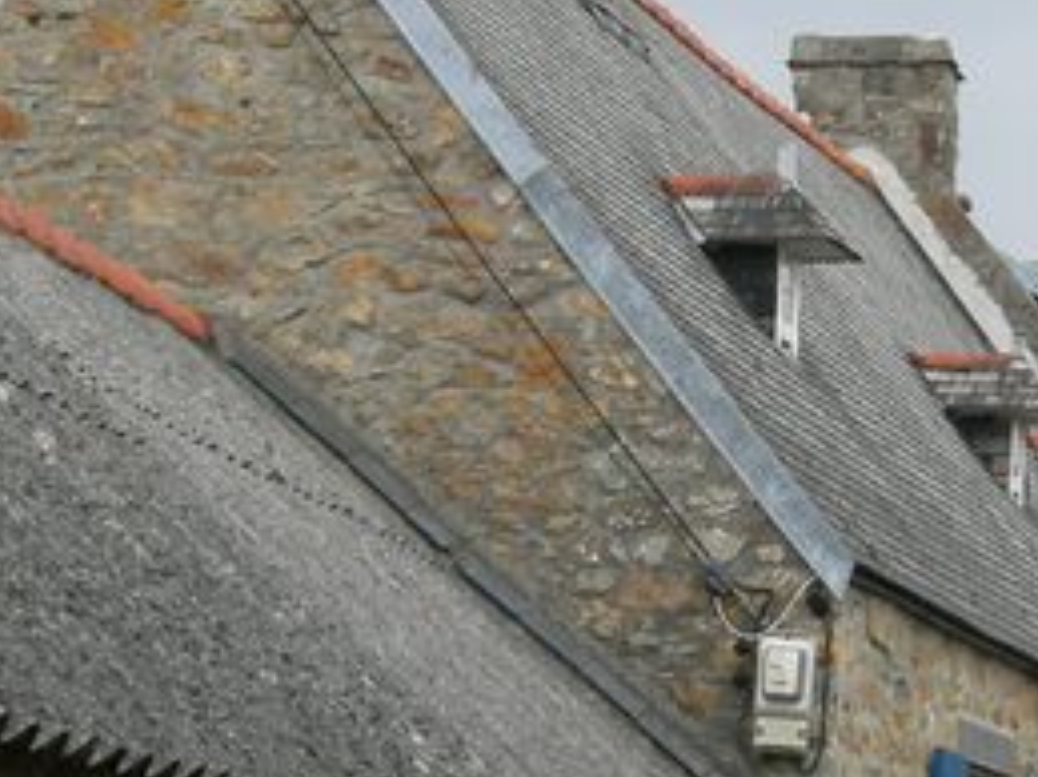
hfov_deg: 11.3
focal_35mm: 174
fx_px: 5215
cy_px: 625
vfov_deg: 8.5
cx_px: 822
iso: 64
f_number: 4.4
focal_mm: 13.7
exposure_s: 1/84.6
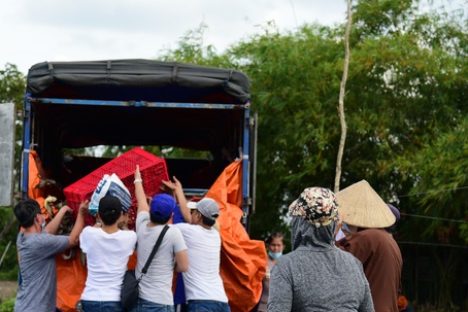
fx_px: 1079
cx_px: 240
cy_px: 199
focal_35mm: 83
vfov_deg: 16.4
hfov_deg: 24.5
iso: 320
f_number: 4
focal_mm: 58
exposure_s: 1/1000
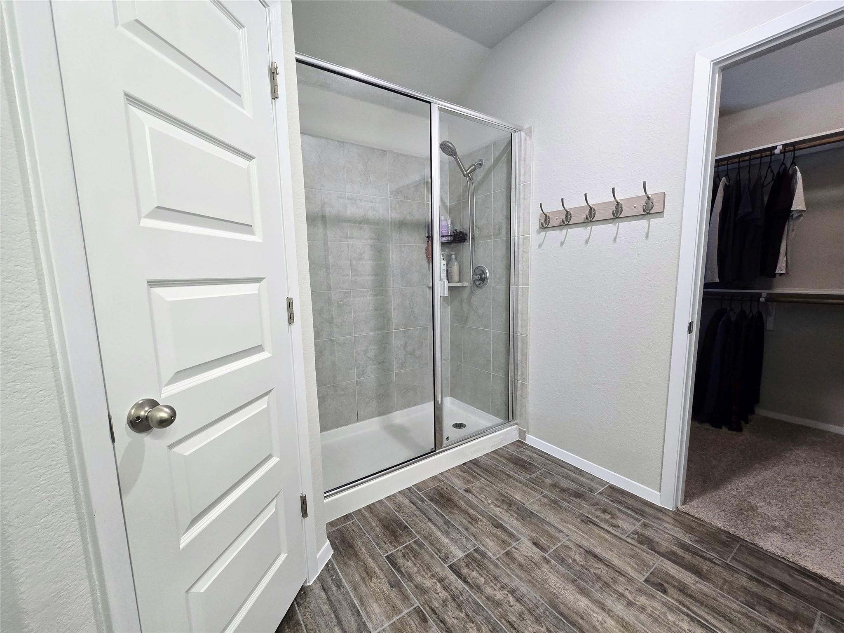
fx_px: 317
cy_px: 316
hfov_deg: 106.2
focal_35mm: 13
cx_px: 422
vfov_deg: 89.9
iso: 200
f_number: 2.2
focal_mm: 2.2
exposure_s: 1/60
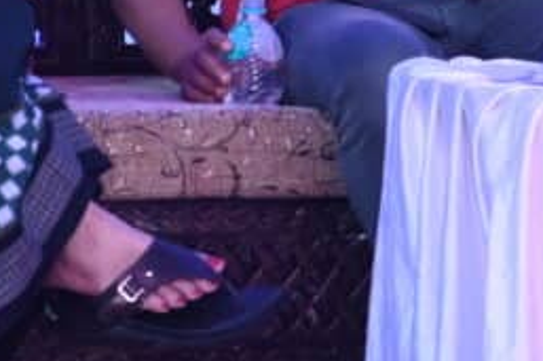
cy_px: -250
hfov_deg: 3.5
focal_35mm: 586
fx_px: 8833
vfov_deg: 2.3
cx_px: 482
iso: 2000
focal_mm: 98
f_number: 5.6
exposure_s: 1/125
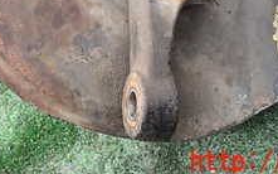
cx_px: 97
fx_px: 545
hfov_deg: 28.4
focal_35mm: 72
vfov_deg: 16.1
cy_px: -106
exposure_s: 1/60
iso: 100
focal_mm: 4.5
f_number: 2.8
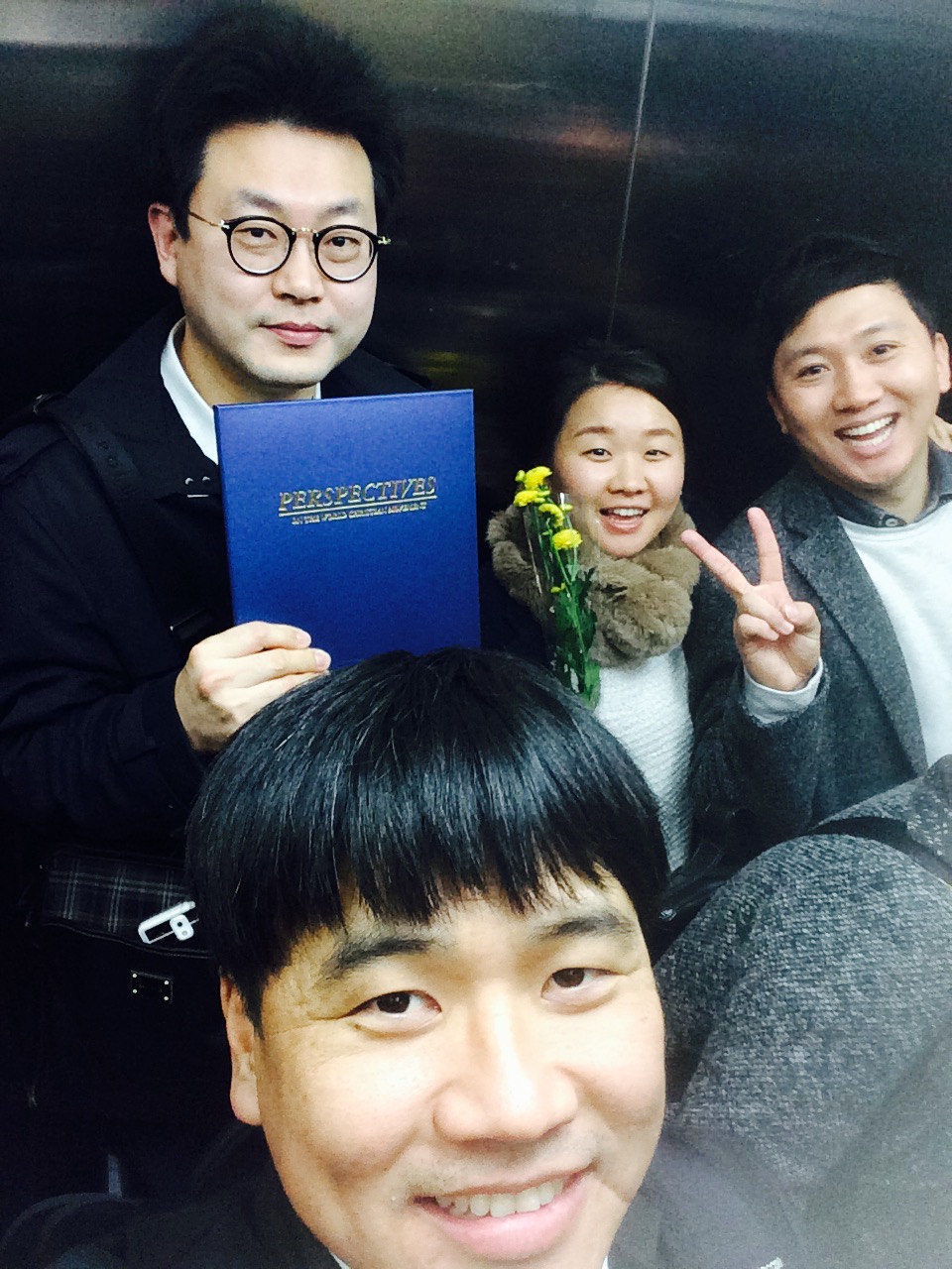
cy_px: 634
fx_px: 1137
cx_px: 476
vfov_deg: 58.4
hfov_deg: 45.4
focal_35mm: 31
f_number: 2.4
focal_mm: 2.15
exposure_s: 1/30
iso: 160
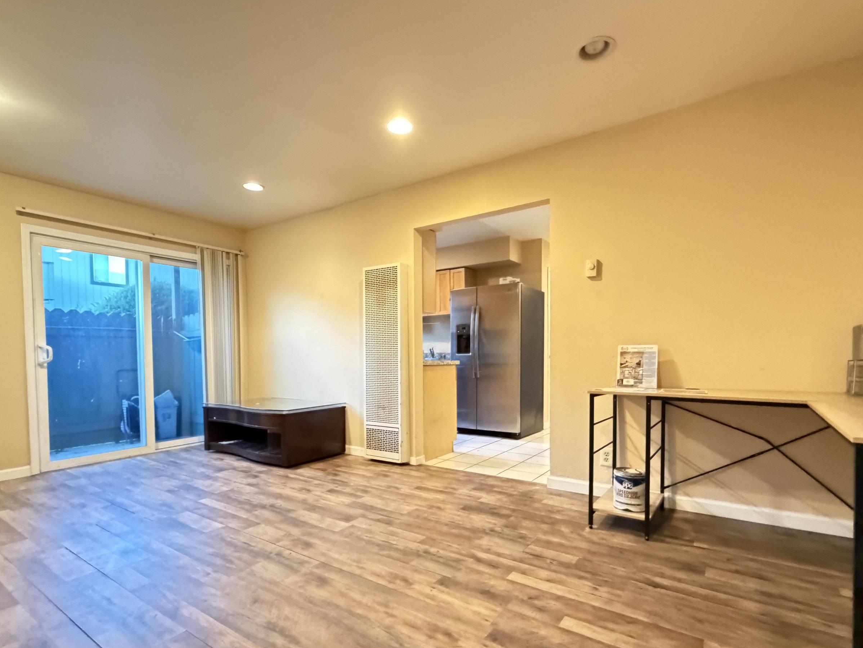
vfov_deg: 71.3
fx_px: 449
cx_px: 427
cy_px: 368
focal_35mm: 18
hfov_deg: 87.7
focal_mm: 2.22
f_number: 2.2
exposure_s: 1/30
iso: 2500
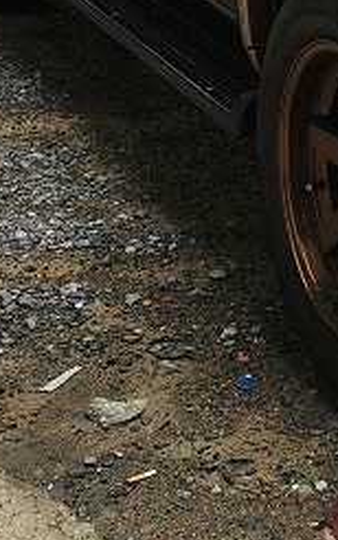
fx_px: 1767
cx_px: 709
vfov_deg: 16.3
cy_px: -183
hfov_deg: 10.0
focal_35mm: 120
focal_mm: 5.58
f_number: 1.8
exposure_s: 1/375
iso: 50
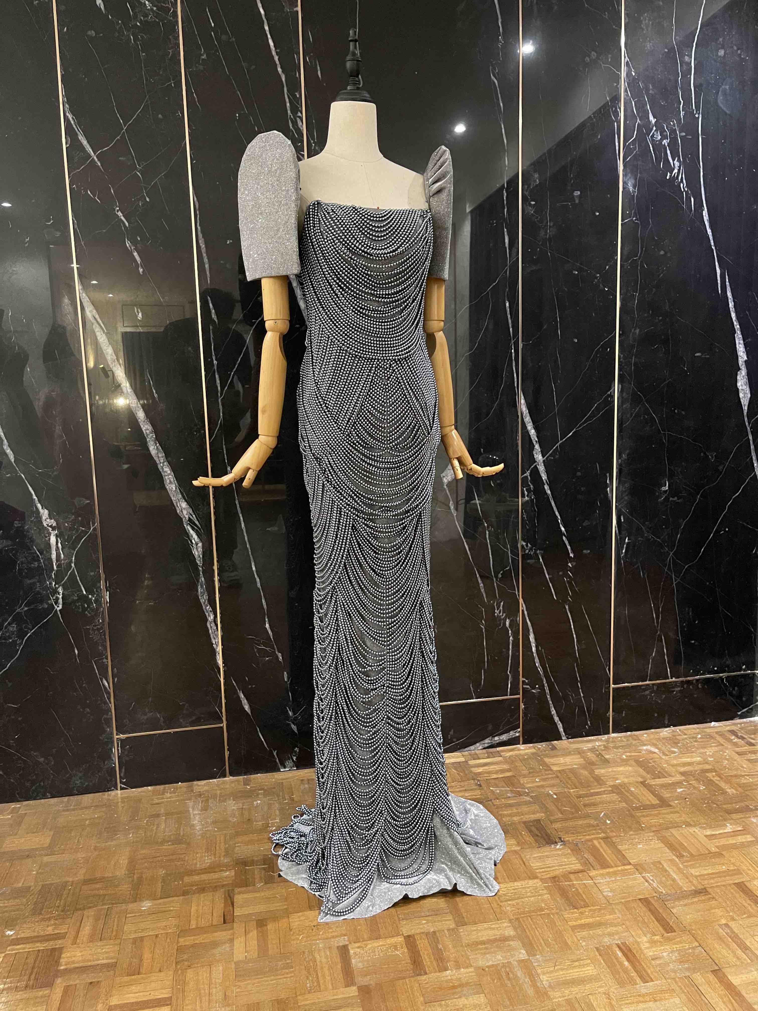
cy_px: 506
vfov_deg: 67.3
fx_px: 759
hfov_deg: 53.1
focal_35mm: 26
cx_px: 379
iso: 640
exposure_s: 1/40
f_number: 1.6
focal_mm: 5.1
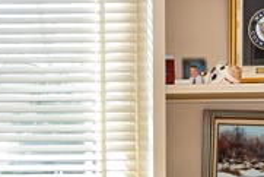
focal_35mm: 96
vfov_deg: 14.1
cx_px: -47
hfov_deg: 20.0
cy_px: 174
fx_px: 705
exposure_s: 1/40
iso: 320
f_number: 6.3
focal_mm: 16
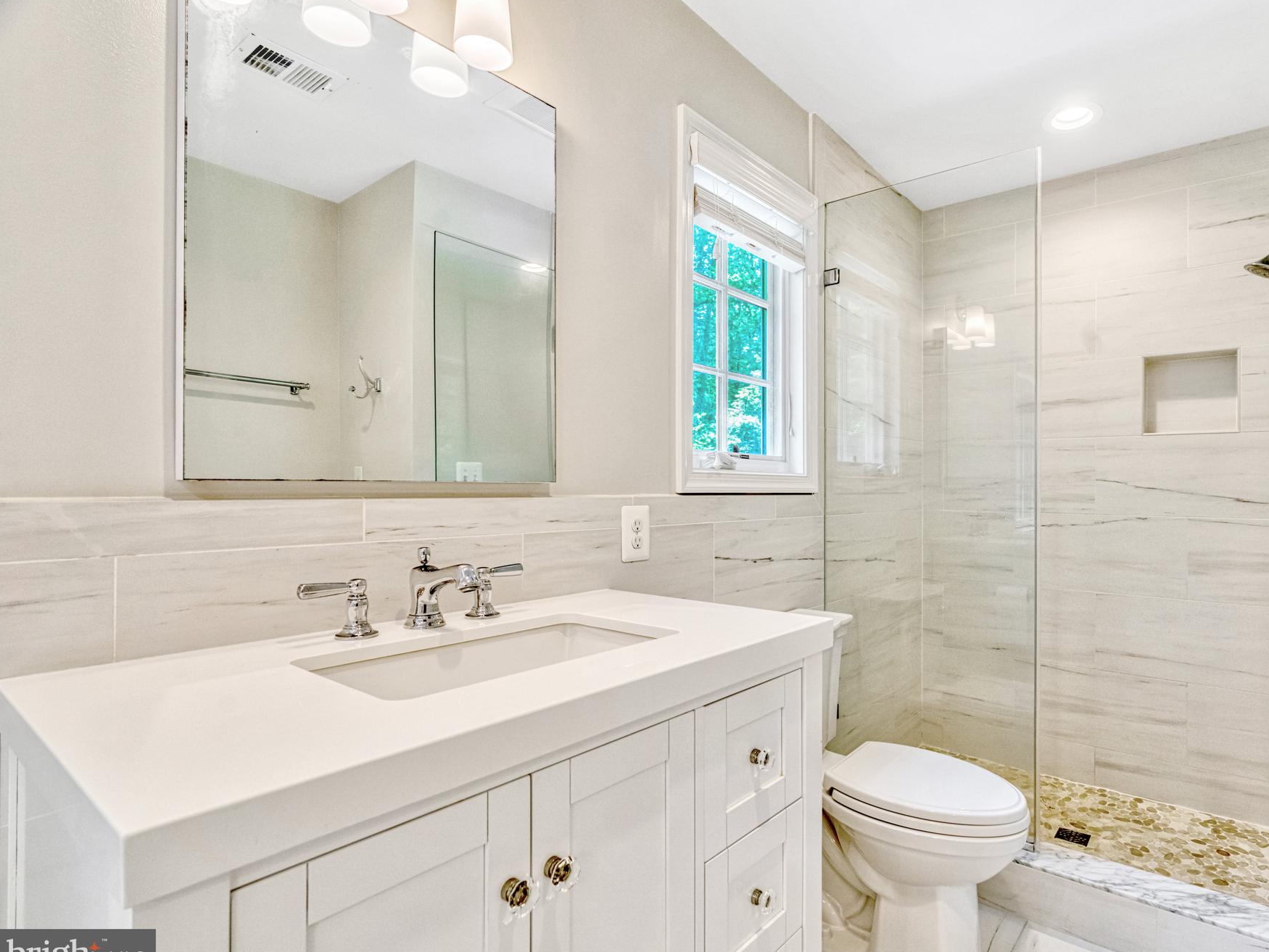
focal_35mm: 18
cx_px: 737
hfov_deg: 87.0
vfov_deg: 71.6
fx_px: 660
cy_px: 487
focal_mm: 16
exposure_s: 1/50
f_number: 7.1
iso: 1250
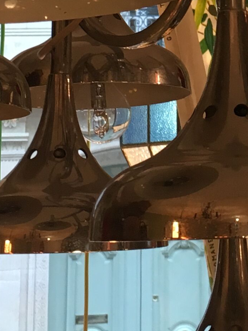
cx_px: 257
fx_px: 1204
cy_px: -107
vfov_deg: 14.9
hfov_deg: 11.6
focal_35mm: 126
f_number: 2.2
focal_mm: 4.15
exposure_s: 1/33
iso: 80
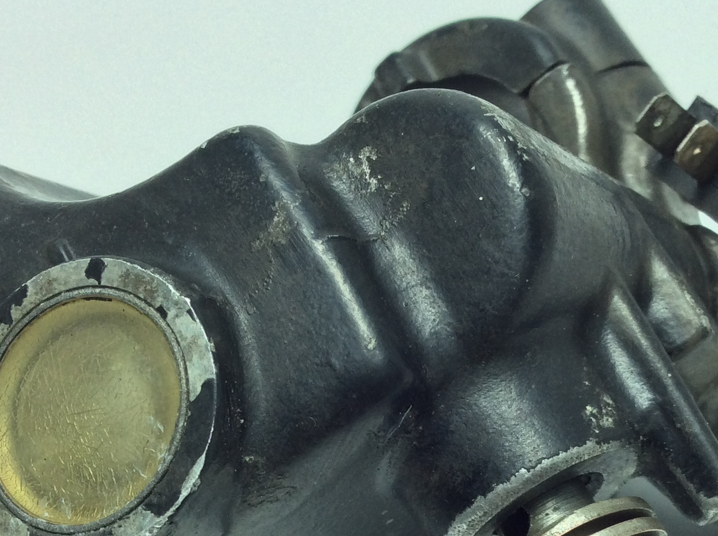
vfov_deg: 23.3
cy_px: 424
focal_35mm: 62
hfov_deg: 31.1
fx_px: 1284
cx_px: 453
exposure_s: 1/238
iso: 32
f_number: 2.4
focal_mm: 3.3
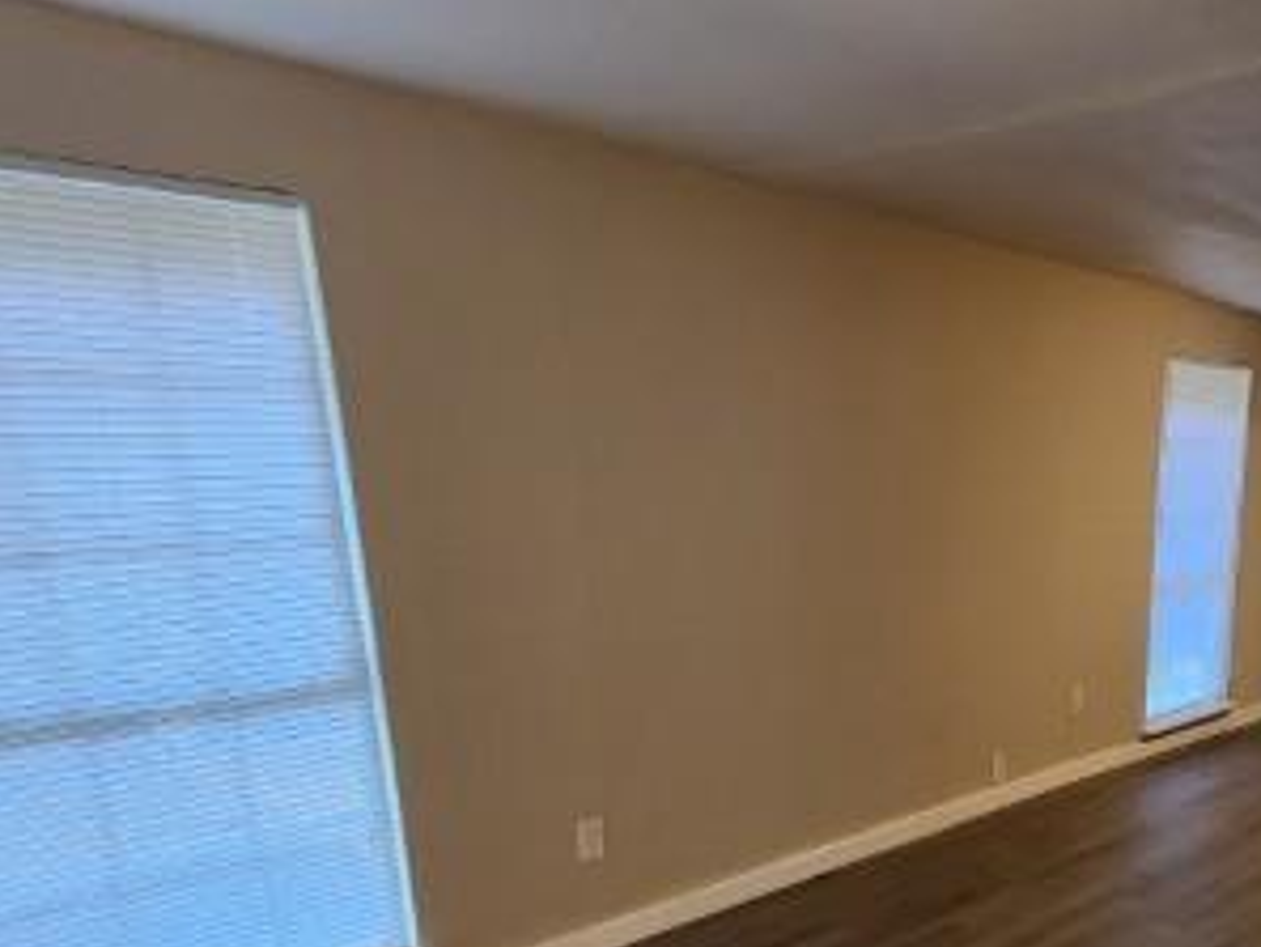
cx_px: 943
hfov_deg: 60.1
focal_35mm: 28
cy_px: 811
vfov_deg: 46.1
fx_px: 1020
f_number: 2.2
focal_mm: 2.2
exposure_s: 1/40
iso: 400
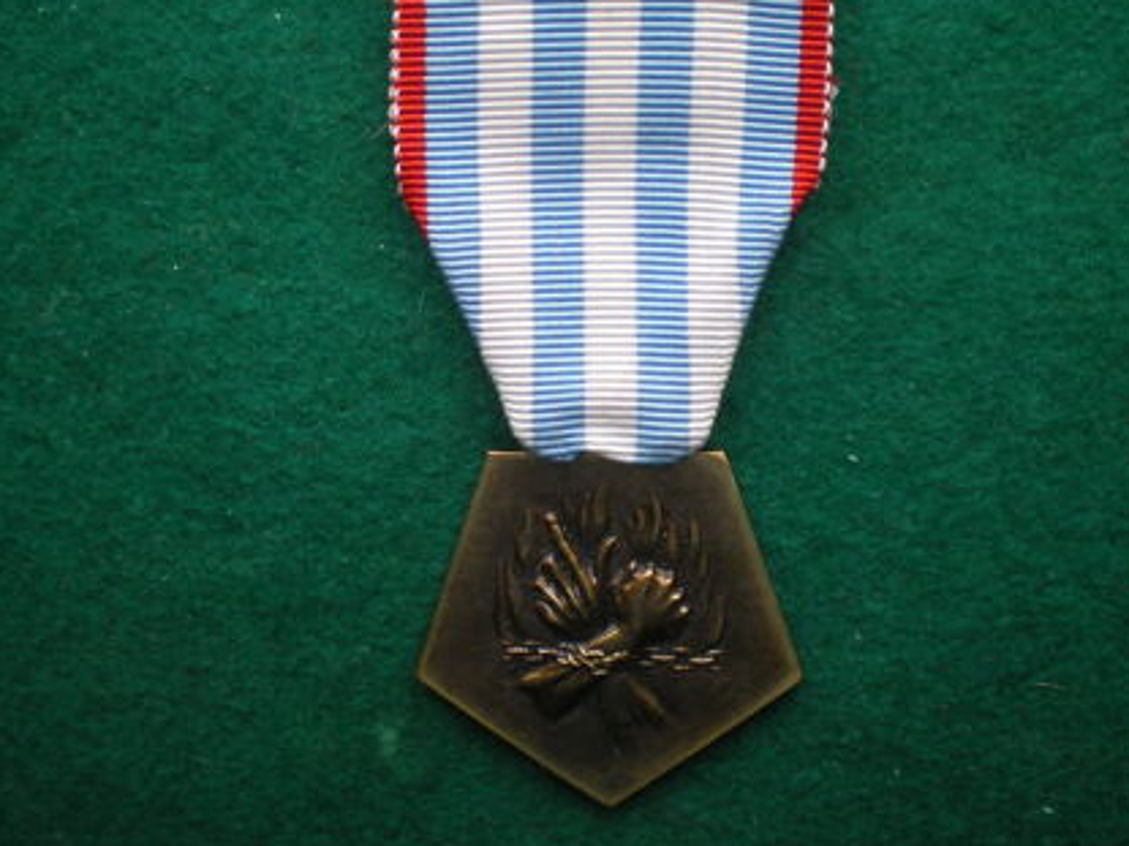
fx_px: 1435
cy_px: 389
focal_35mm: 44
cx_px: 558
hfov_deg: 43.0
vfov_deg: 32.8
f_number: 3.1
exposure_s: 1/50
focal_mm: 6.3
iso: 160
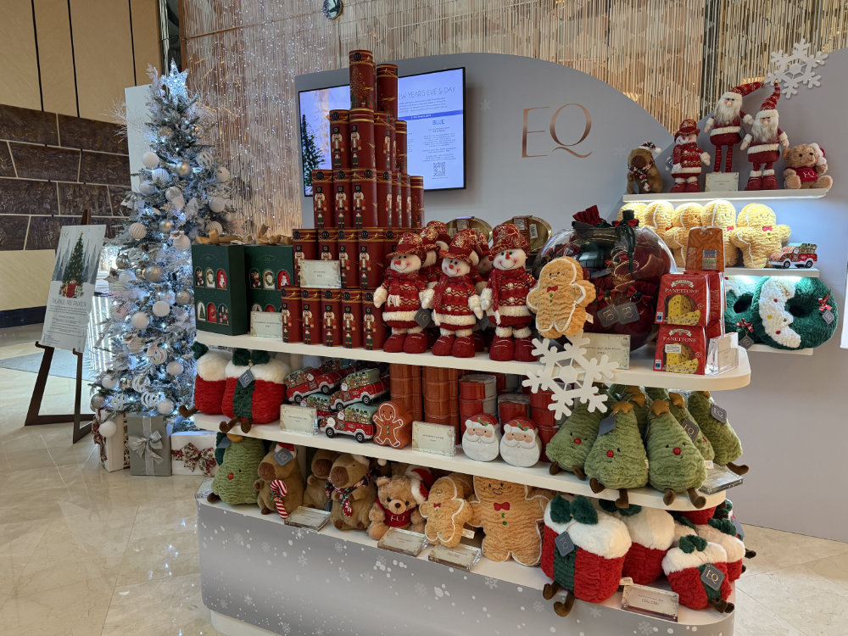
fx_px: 588
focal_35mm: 24
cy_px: 318
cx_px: 424
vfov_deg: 56.8
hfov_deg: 71.6
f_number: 1.8
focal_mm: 6.8
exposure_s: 1/50
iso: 250
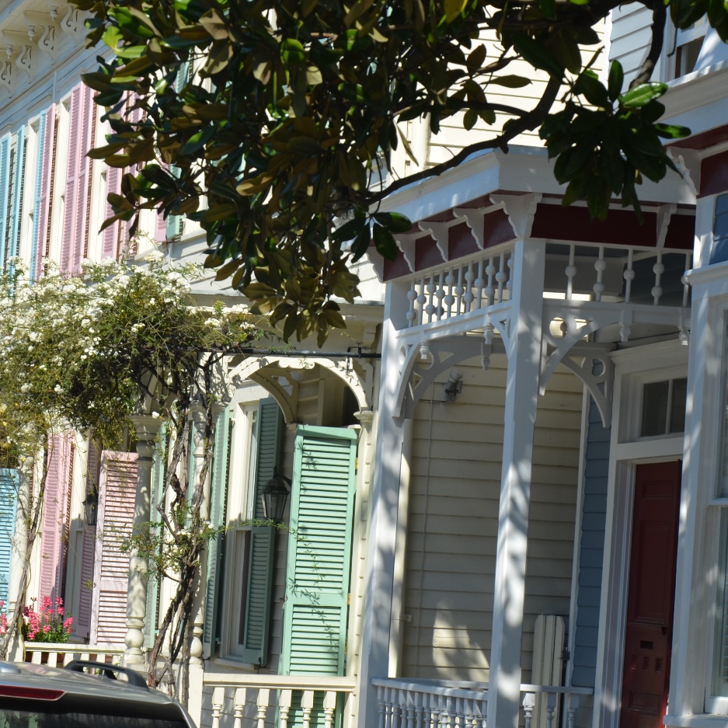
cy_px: 364
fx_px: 2689
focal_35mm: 113
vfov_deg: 15.4
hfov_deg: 15.4
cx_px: 314
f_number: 8
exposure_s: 1/250
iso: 110
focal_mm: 52
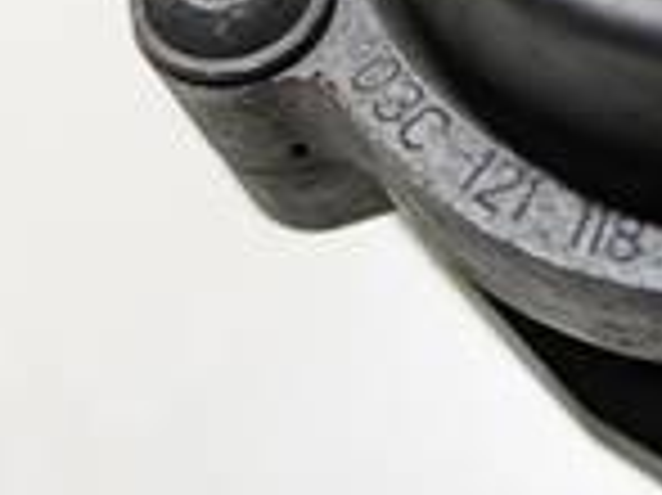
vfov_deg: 21.3
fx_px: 1299
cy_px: 104
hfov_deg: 26.9
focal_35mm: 68
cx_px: 676
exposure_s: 1/50
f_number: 1.89
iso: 106
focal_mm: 5.43
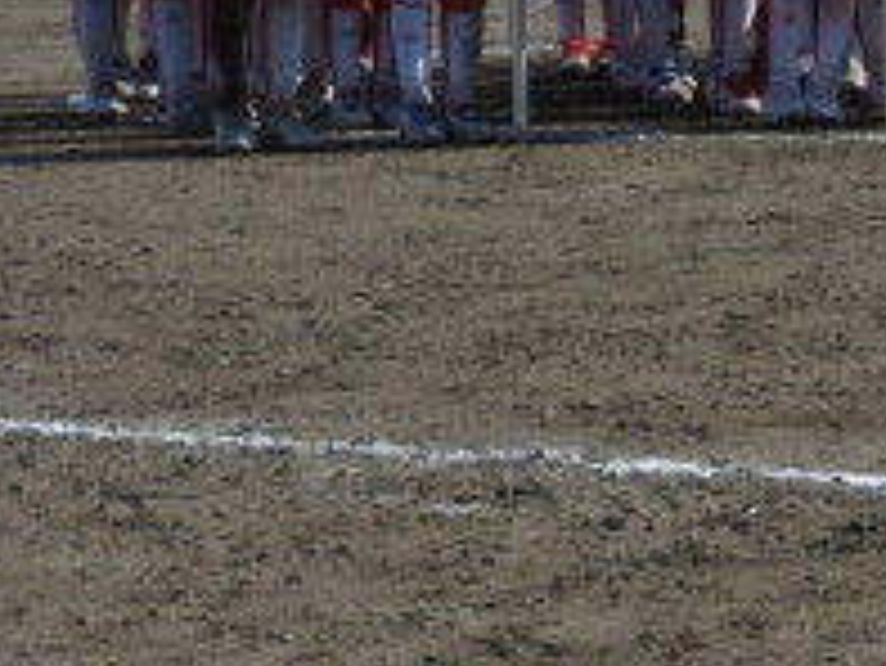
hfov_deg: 8.0
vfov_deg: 6.1
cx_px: 1187
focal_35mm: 244
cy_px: -194
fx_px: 6249
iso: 100
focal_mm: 14.3
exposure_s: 1/800
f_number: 4.5
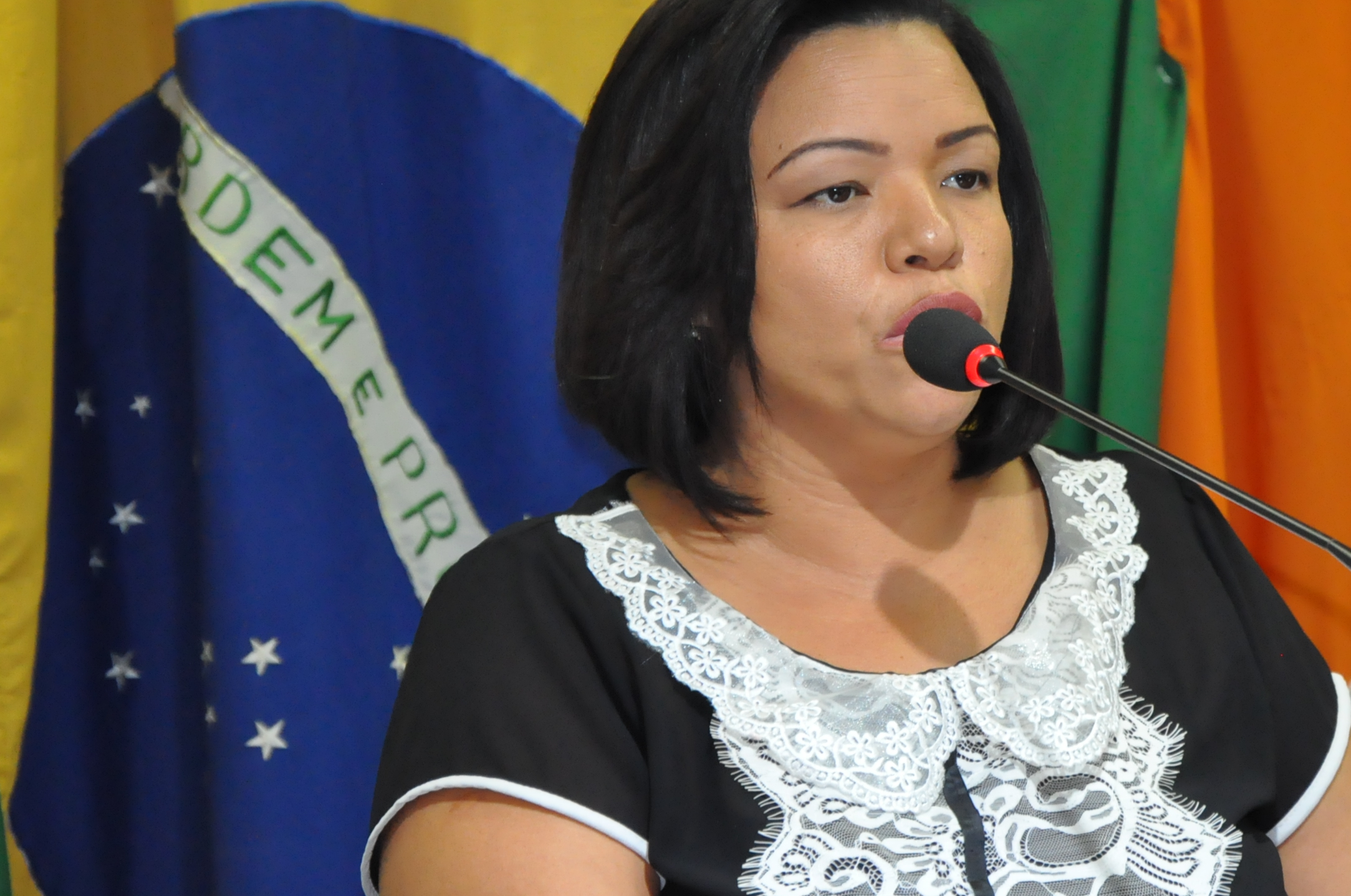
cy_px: 355
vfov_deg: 5.9
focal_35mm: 234
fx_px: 8761
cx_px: 877
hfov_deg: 8.8
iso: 2000
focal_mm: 105
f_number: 5.6
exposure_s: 1/80
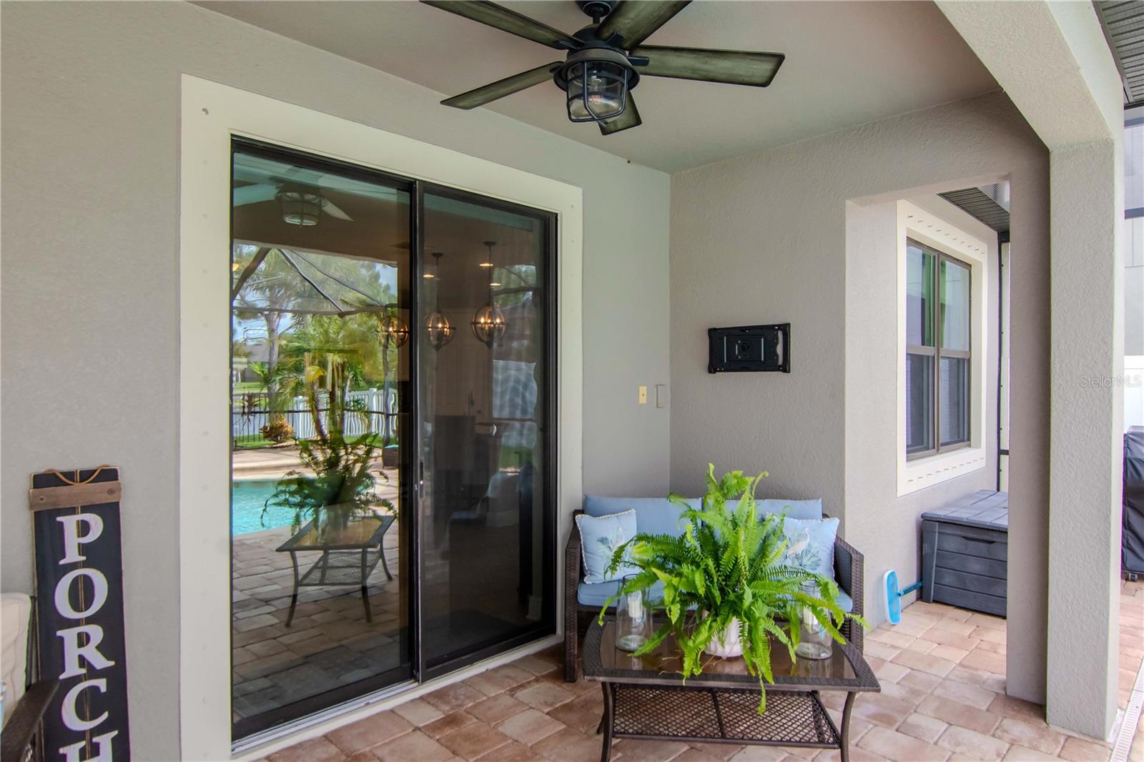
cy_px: 381
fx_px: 667
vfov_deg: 59.5
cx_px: 572
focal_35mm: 21
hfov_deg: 81.2
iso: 800
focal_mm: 14
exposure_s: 1/125
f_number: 10
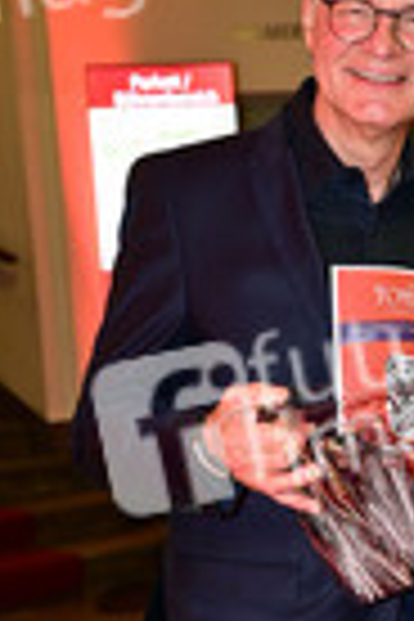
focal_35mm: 91
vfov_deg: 21.4
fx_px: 1577
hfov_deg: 14.6
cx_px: 454
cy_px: 634
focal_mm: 31.5
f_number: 3.5
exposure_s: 1/160
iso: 1600
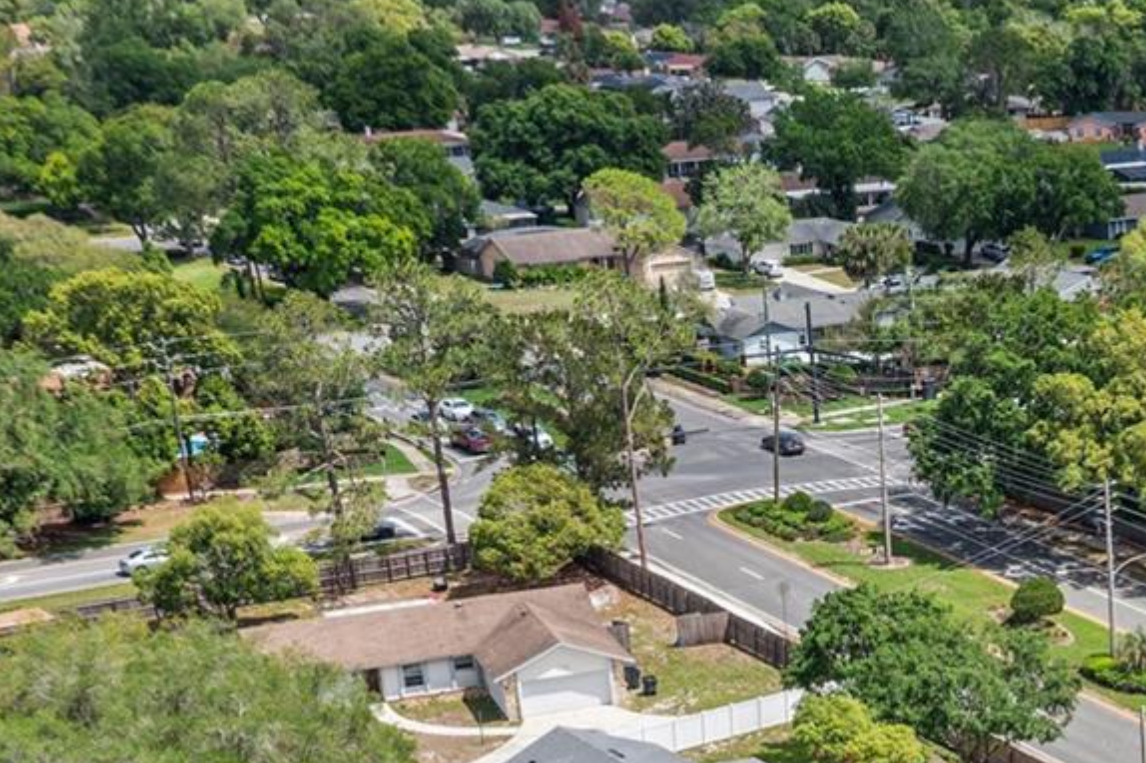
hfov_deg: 24.1
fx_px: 2481
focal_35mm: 78
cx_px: 1292
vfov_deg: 16.6
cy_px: 952
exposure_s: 1/640
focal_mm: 10.3
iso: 100
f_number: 4
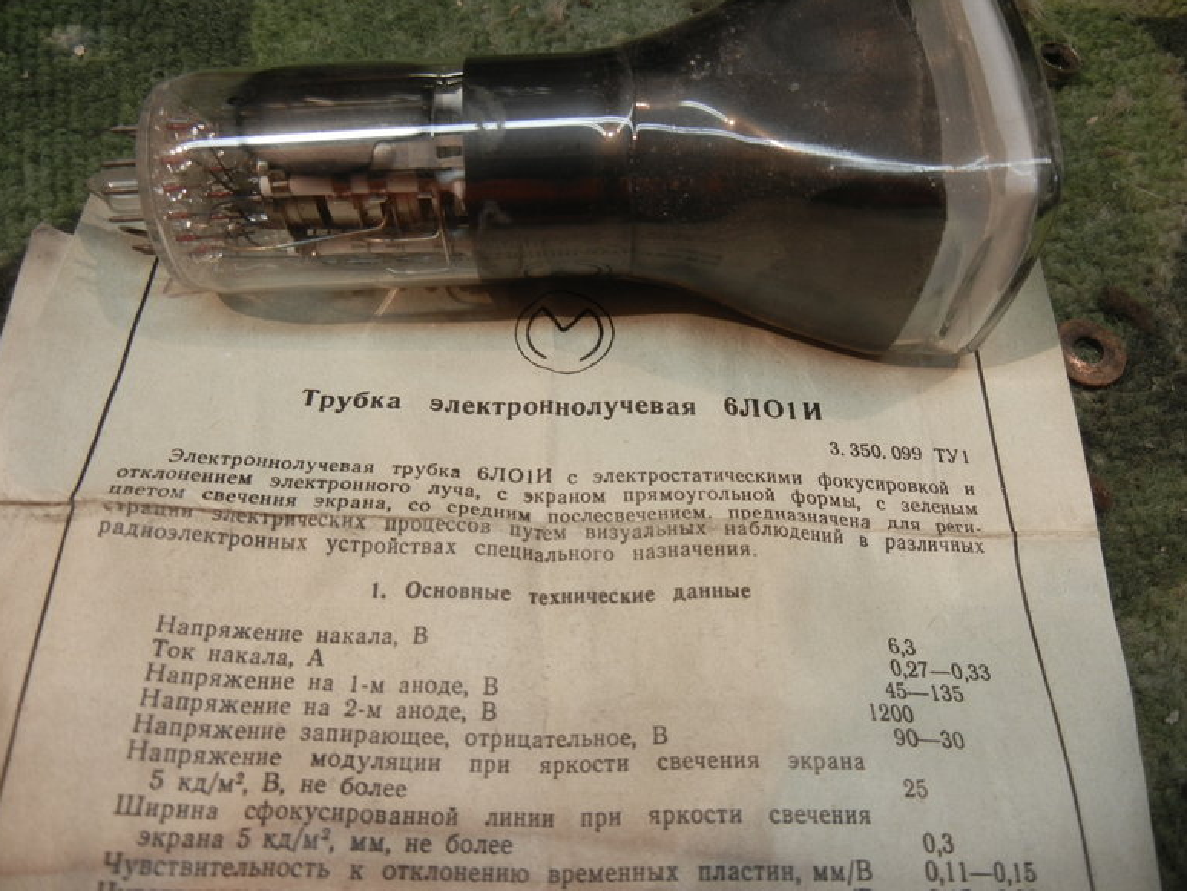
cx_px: 604
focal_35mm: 31
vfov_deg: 45.5
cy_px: 443
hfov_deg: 58.3
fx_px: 1063
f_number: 3.5
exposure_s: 1/30
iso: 222
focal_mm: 5.4
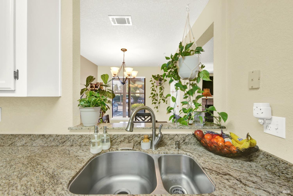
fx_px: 114
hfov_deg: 104.2
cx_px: 146
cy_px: 98
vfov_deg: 81.3
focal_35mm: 14
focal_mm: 14
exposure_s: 1/5
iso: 100
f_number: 14
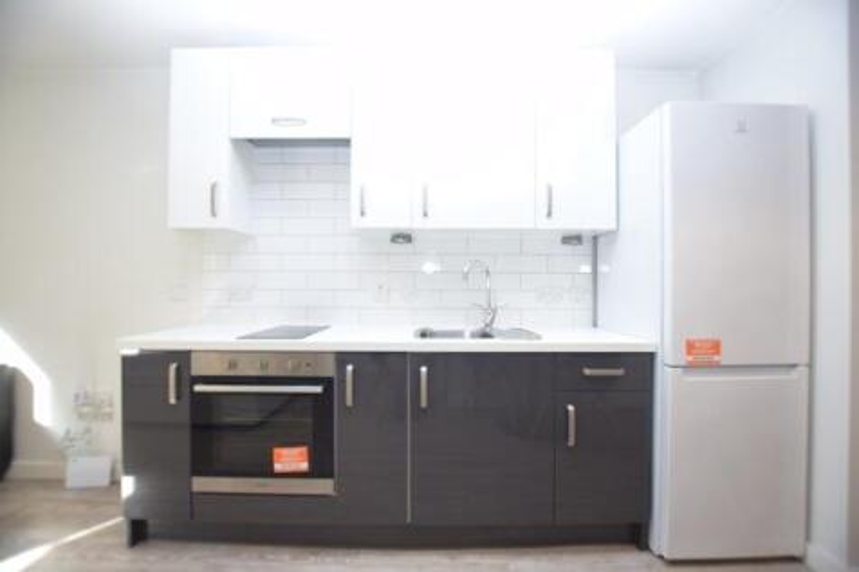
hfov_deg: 100.4
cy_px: 286
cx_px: 430
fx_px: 358
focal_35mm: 15
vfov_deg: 77.3
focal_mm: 10
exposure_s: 1/100
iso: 400
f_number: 3.5
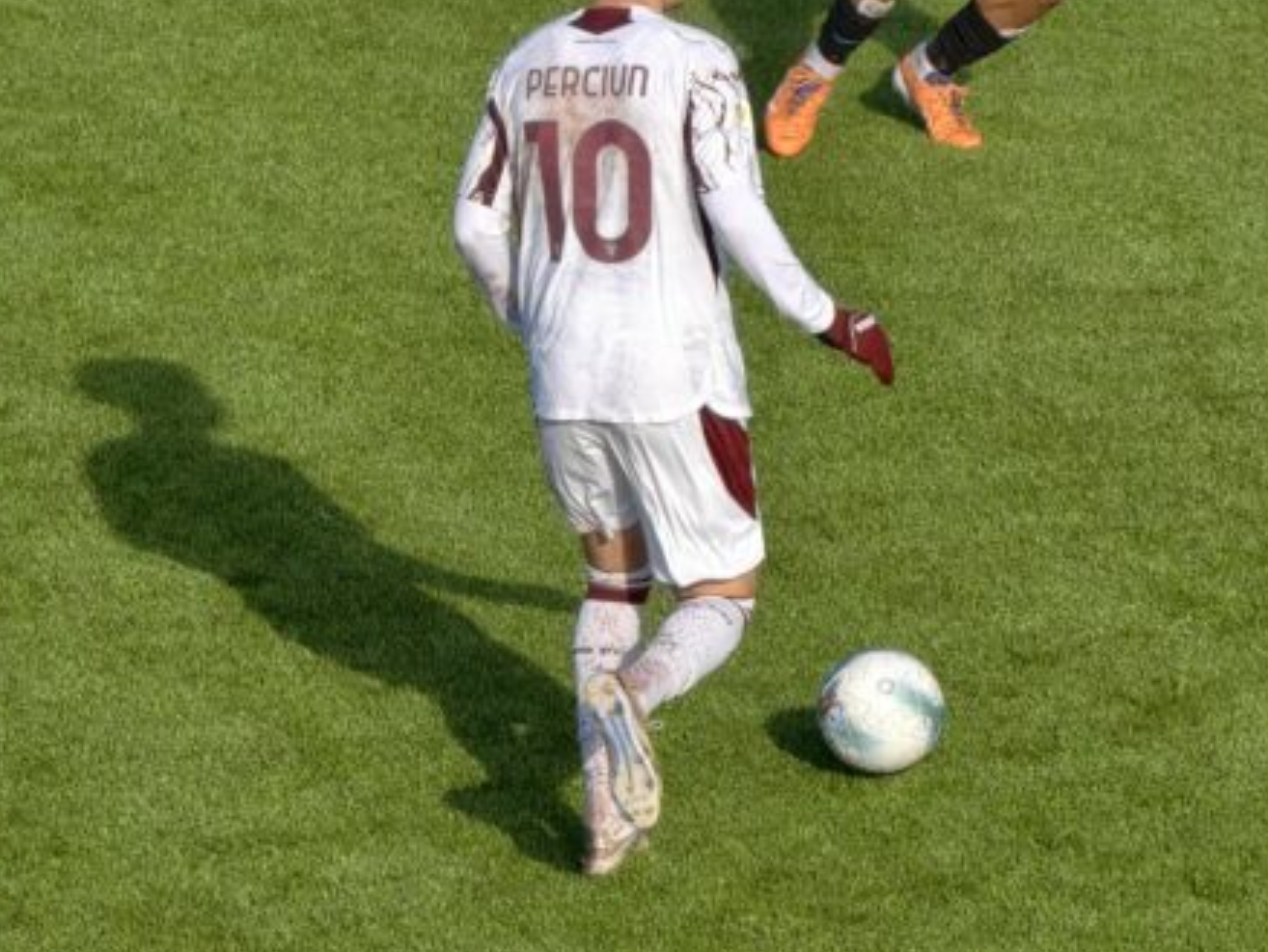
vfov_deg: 3.2
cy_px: 398
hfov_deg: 4.2
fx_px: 17152
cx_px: 1216
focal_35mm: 468
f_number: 2.67
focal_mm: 52.83
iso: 50
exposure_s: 1/603
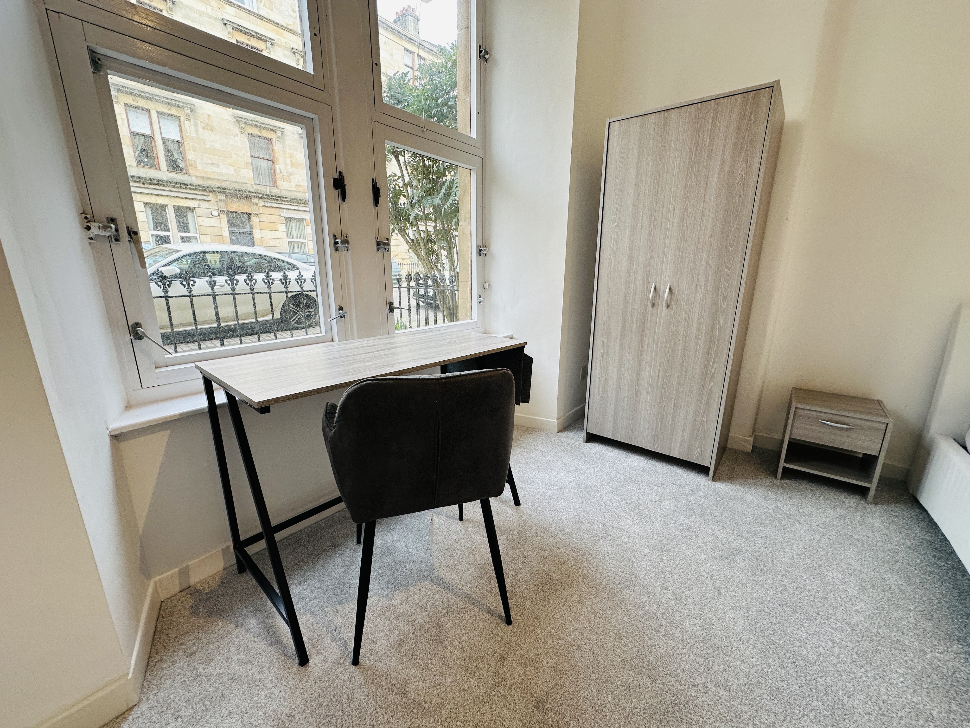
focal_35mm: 14
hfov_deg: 102.1
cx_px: 485
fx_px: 392
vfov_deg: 85.7
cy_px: 364
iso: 125
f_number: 2.2
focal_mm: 2.22
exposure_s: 1/100
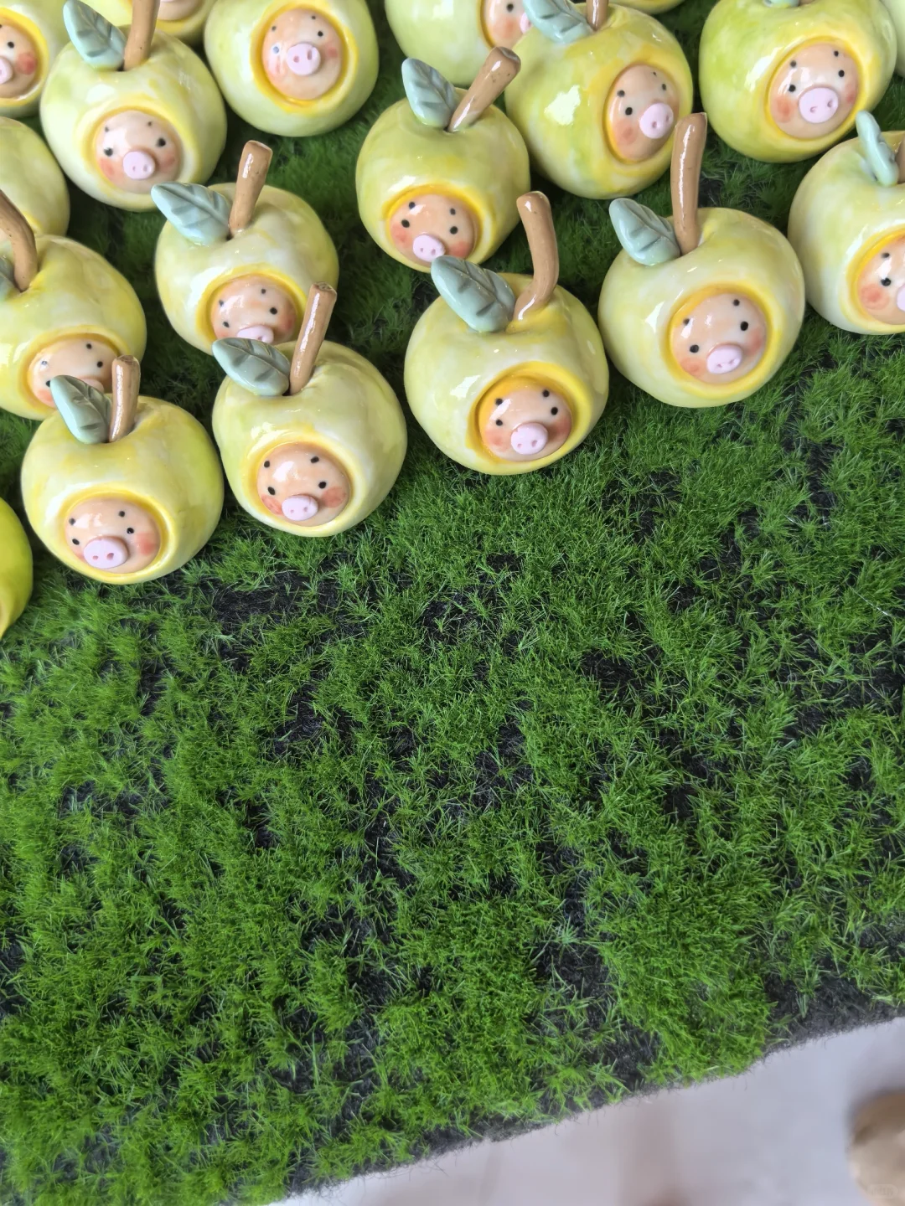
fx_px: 941
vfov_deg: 65.3
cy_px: 603
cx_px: 452
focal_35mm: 27
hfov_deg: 51.4
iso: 320
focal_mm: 5.75
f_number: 2
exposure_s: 1/500
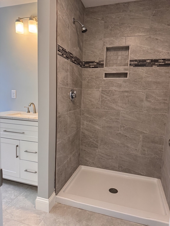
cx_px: 85
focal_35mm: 24
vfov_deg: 71.6
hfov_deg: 56.8
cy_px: 113
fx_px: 157
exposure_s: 1/120
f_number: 1.78
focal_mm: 6.76
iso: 200
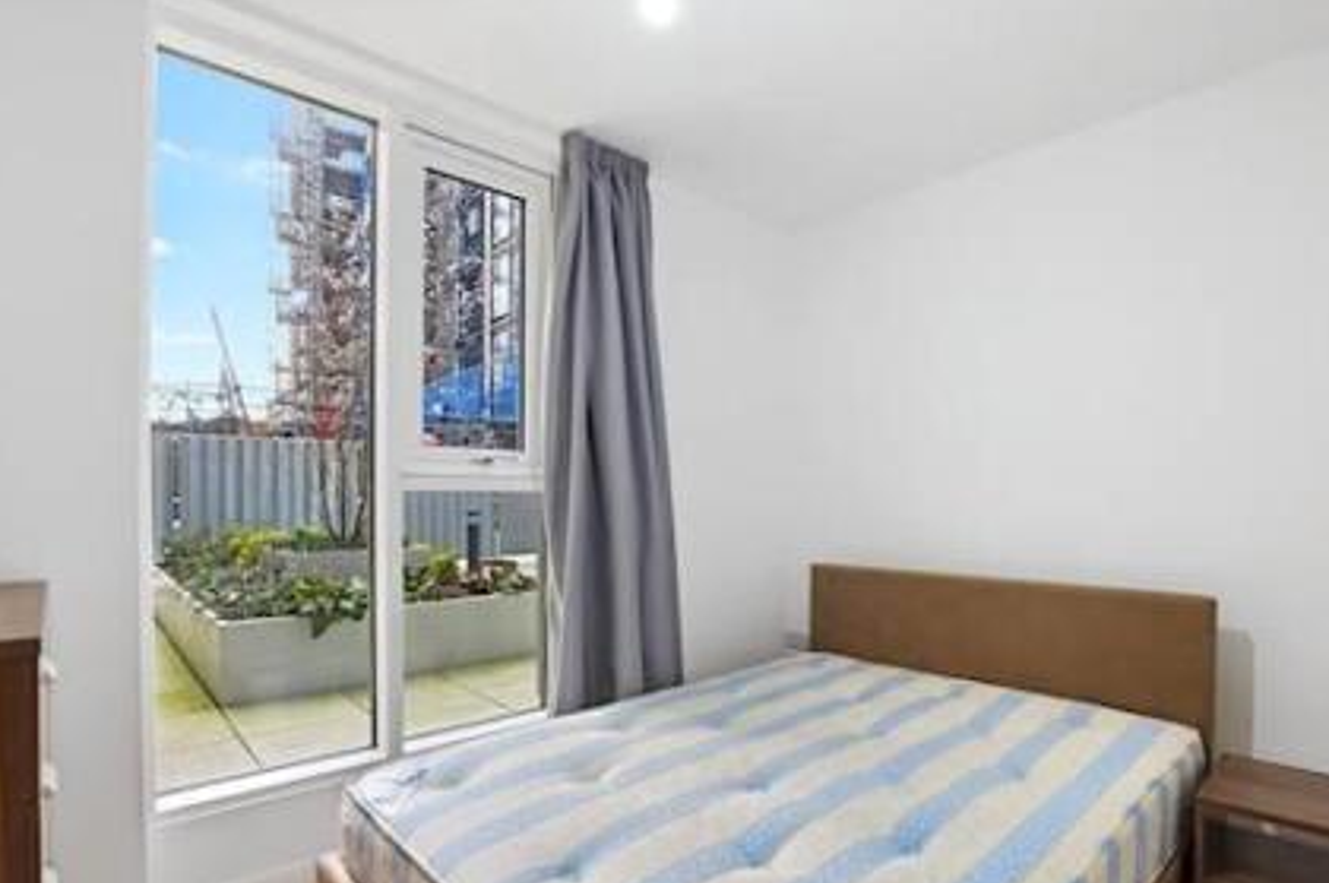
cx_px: 690
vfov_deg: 70.1
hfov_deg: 93.3
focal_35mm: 17
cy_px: 484
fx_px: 627
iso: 320
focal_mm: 10
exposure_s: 1/10
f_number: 5.6
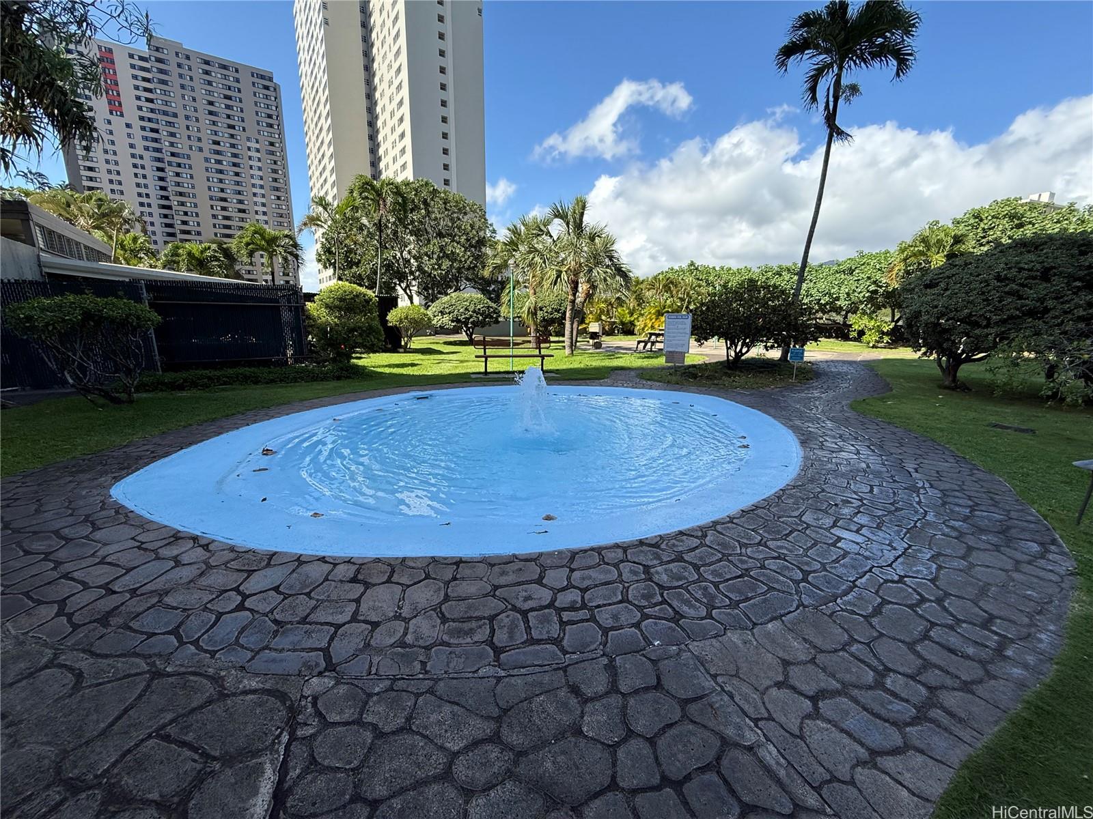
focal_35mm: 14
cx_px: 546
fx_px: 442
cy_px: 410
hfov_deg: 102.1
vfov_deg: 85.7
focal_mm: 2.22
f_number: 2.2
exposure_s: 1/1145
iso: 64
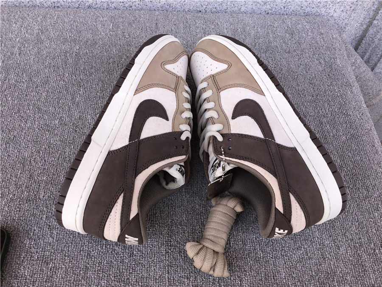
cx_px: 191
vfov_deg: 45.4
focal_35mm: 31
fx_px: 342
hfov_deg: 58.4
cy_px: 144
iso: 25
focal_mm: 3.3
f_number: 2.4
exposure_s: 1/119
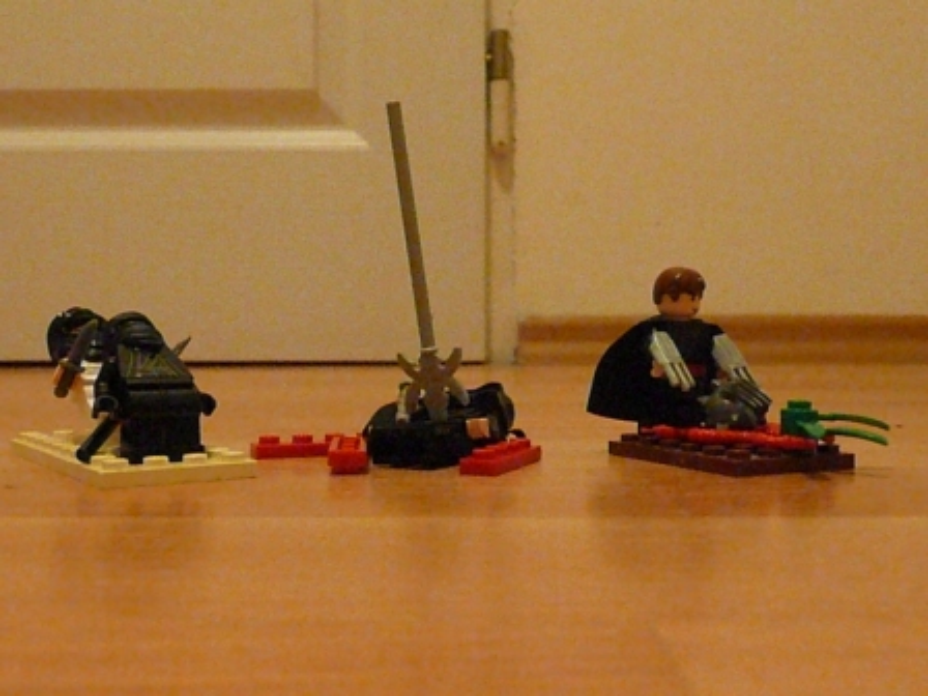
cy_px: 348
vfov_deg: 36.0
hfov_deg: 46.8
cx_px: 464
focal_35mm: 40
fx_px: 1072
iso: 3200
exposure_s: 1/30
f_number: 3.9
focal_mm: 6.5
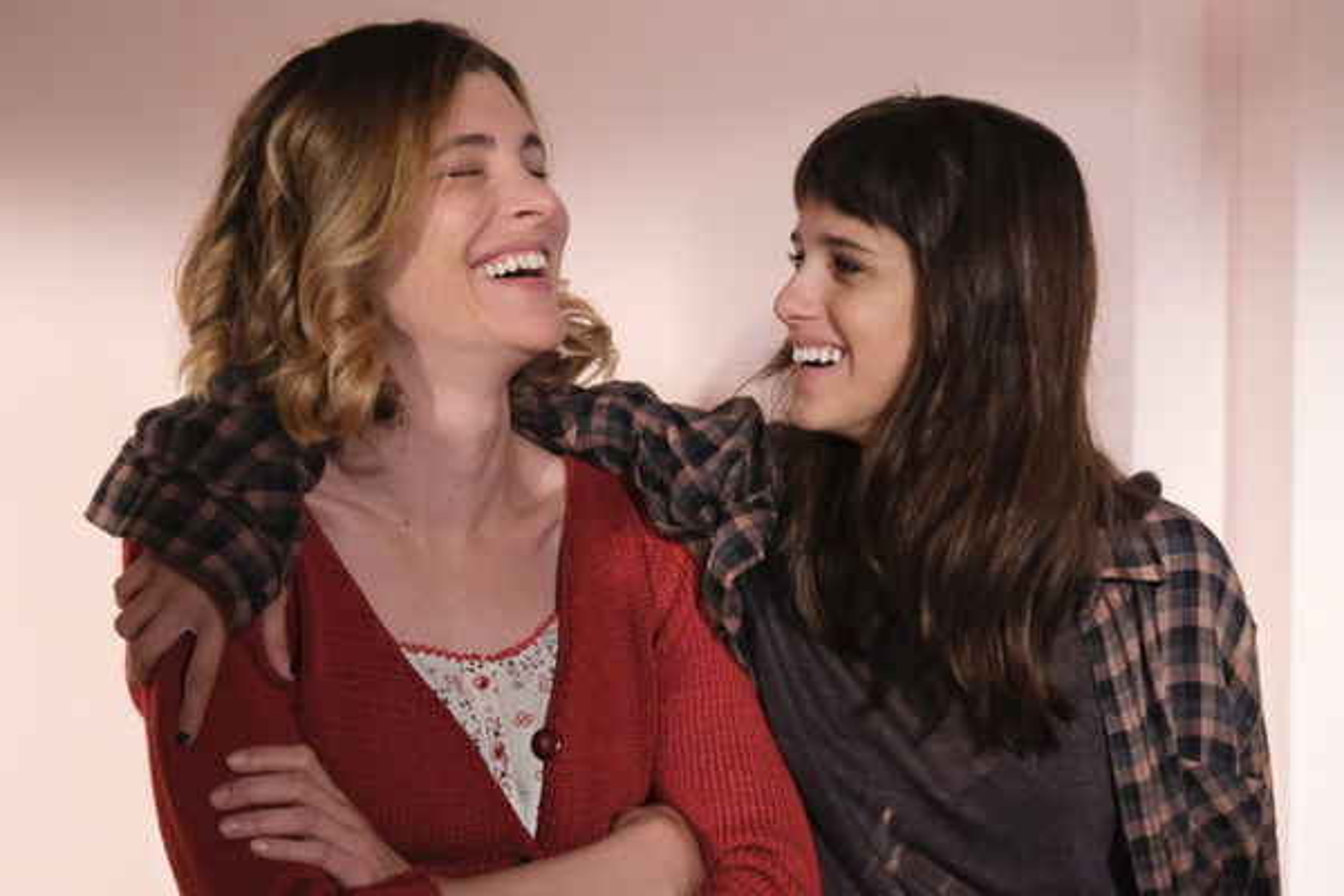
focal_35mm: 80
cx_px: 672
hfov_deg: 25.4
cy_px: 448
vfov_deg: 17.1
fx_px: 2986
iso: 3200
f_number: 3.2
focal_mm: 53.3
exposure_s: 1/125
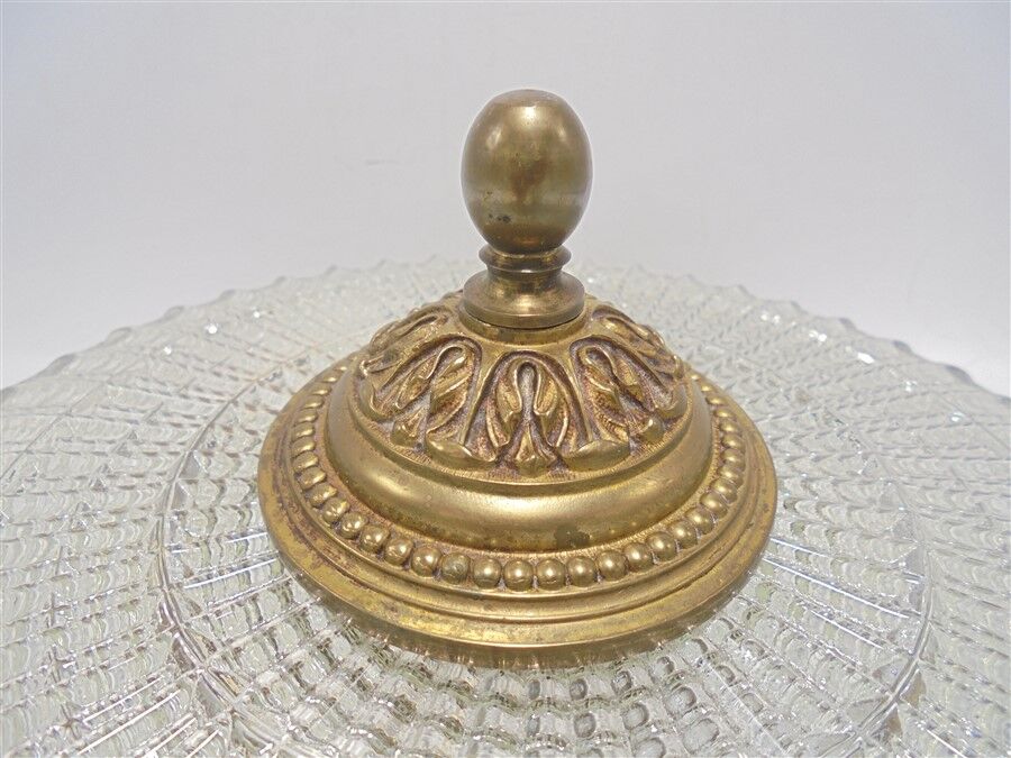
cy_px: 379
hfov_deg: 67.3
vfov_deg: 53.1
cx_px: 506
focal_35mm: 26
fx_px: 759
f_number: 3.5
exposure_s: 1/40
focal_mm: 4.6
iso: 100
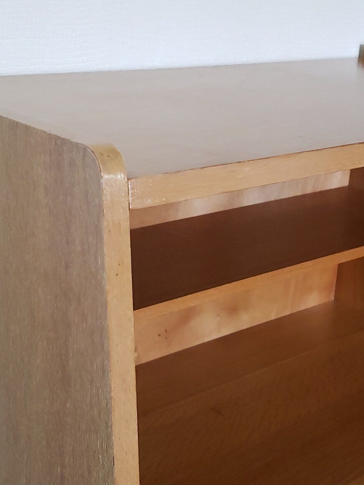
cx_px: 182
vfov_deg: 59.9
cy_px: 255
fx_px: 420
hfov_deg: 46.8
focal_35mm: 30
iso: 320
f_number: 1.5
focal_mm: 4.3
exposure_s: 1/30
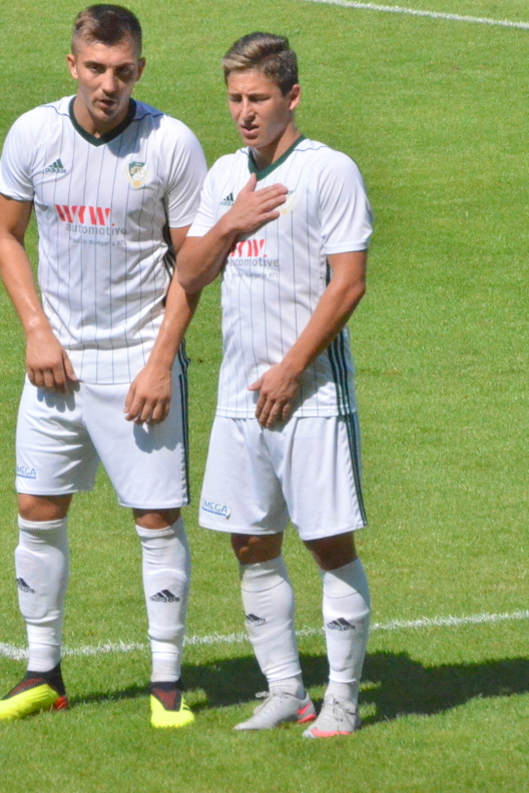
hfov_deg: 2.3
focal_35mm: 590
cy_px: 397
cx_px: 183
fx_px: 13004
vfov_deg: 3.5
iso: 6400
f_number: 16
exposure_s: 1/8000
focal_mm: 260
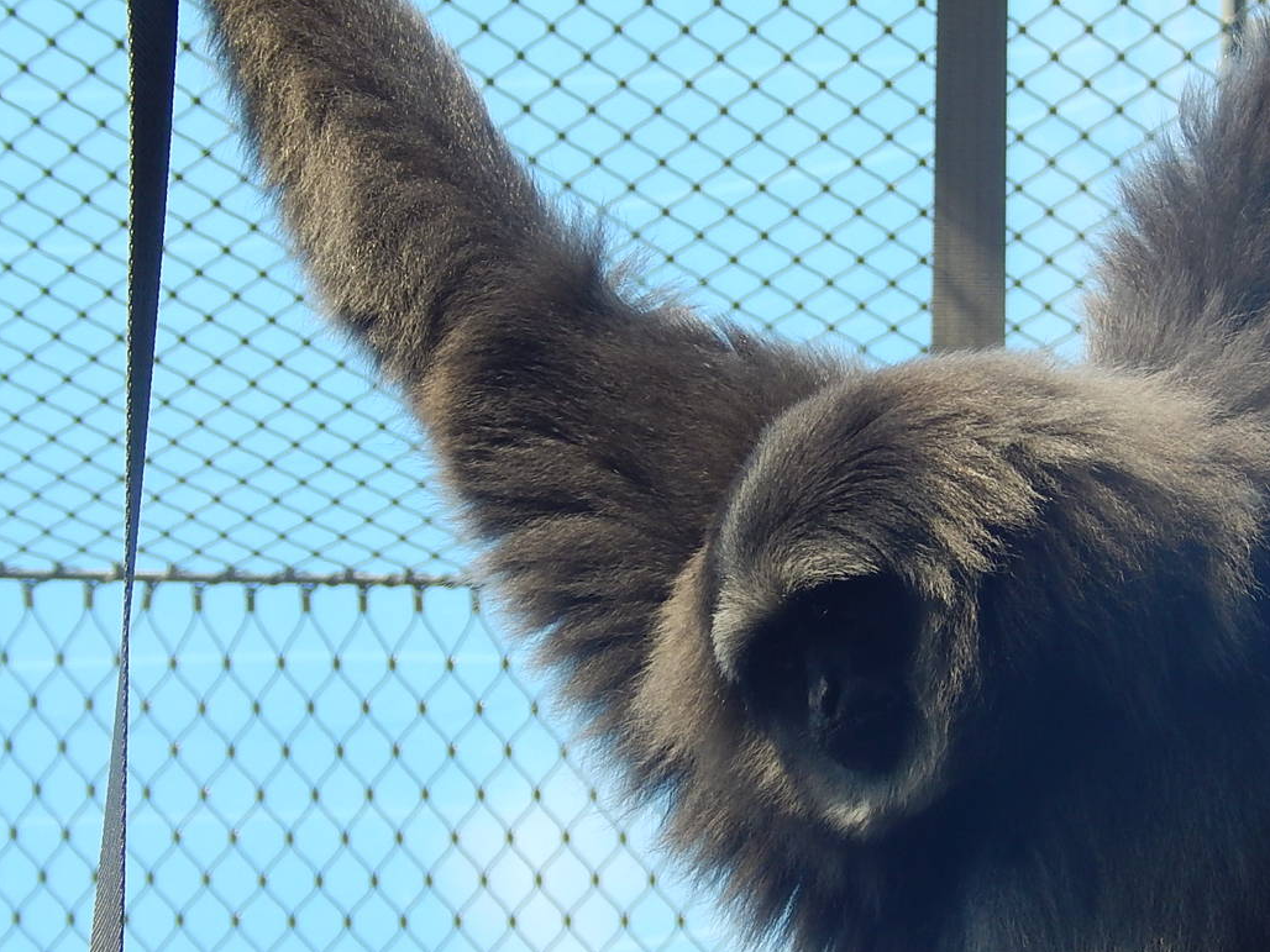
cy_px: 591
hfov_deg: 8.9
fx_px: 8108
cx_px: 946
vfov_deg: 6.7
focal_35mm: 221
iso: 125
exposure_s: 1/400
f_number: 4.9
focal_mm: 25.3
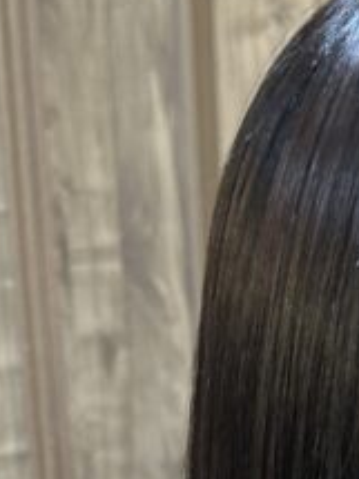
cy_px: 753
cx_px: 464
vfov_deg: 14.6
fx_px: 1716
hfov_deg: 11.6
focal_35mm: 124
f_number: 1.5
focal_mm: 5.7
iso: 64
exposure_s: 1/50
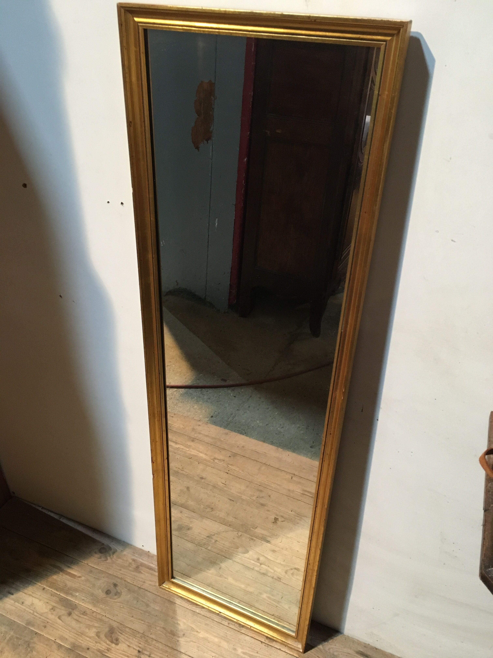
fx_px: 551
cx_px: 246
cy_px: 329
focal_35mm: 29
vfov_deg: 61.7
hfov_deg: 48.2
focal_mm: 4.15
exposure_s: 1/17
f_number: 2.2
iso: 200
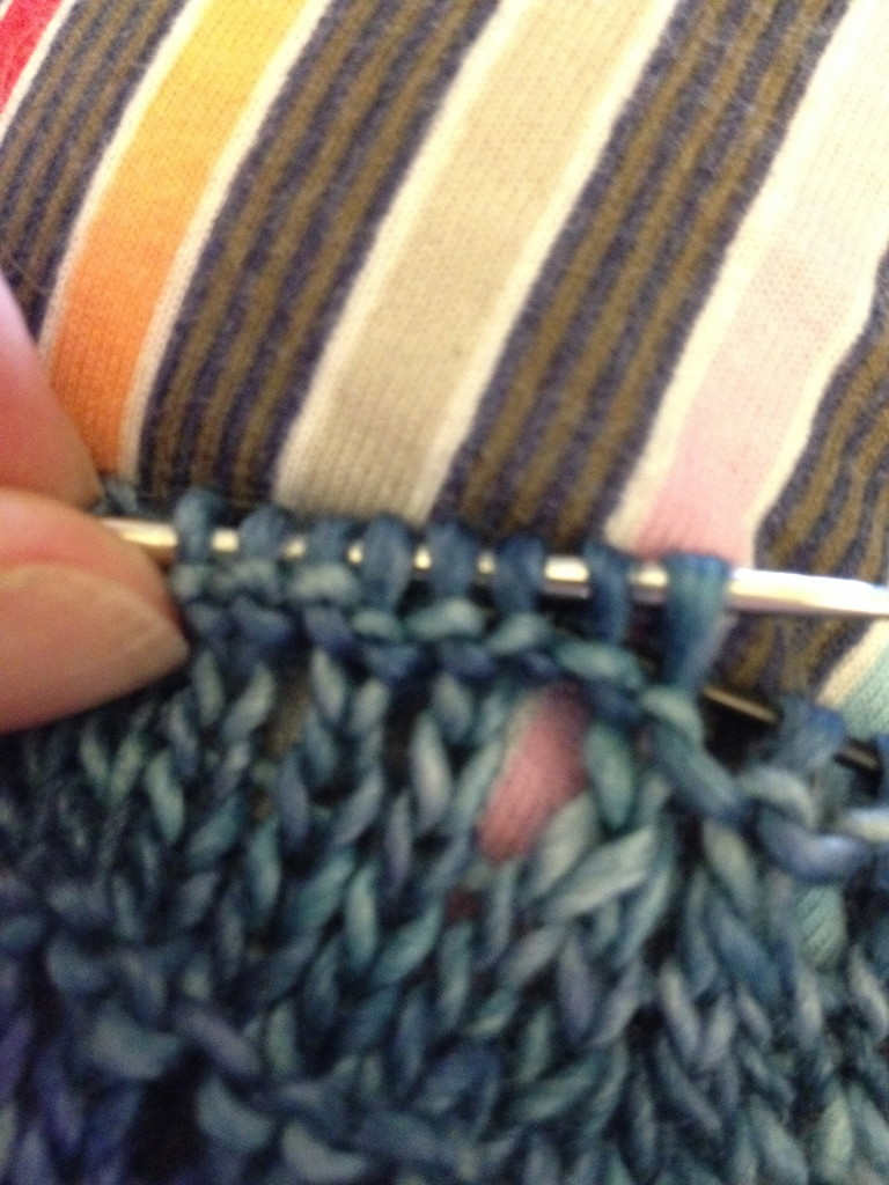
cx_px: 444
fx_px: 1198
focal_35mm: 35
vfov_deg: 52.6
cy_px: 592
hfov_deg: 40.7
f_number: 2.4
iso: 640
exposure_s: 1/15
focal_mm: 4.28
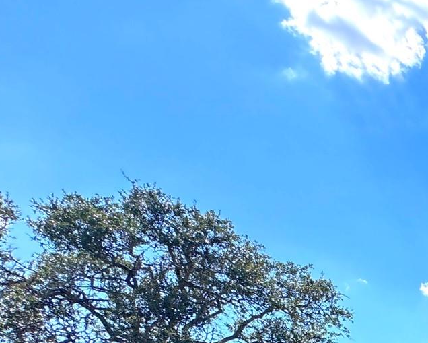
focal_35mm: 44
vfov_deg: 25.9
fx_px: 557
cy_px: 505
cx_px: 674
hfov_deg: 26.6
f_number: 2.2
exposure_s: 1/1420
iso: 40
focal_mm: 2.22
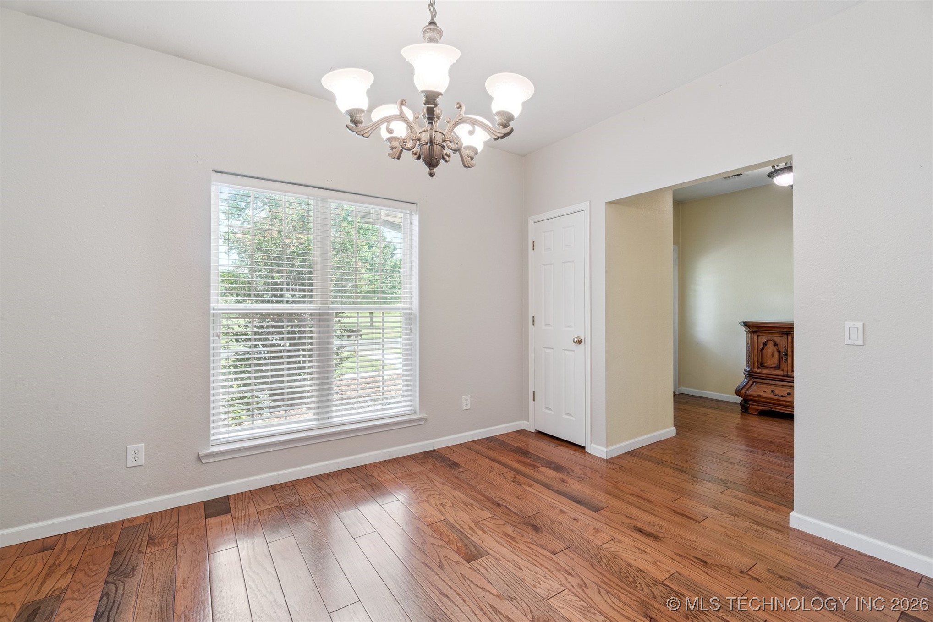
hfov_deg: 100.4
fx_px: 389
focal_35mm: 15
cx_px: 466
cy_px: 311
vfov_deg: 77.3
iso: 200
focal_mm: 10
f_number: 6.3
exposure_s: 1/25
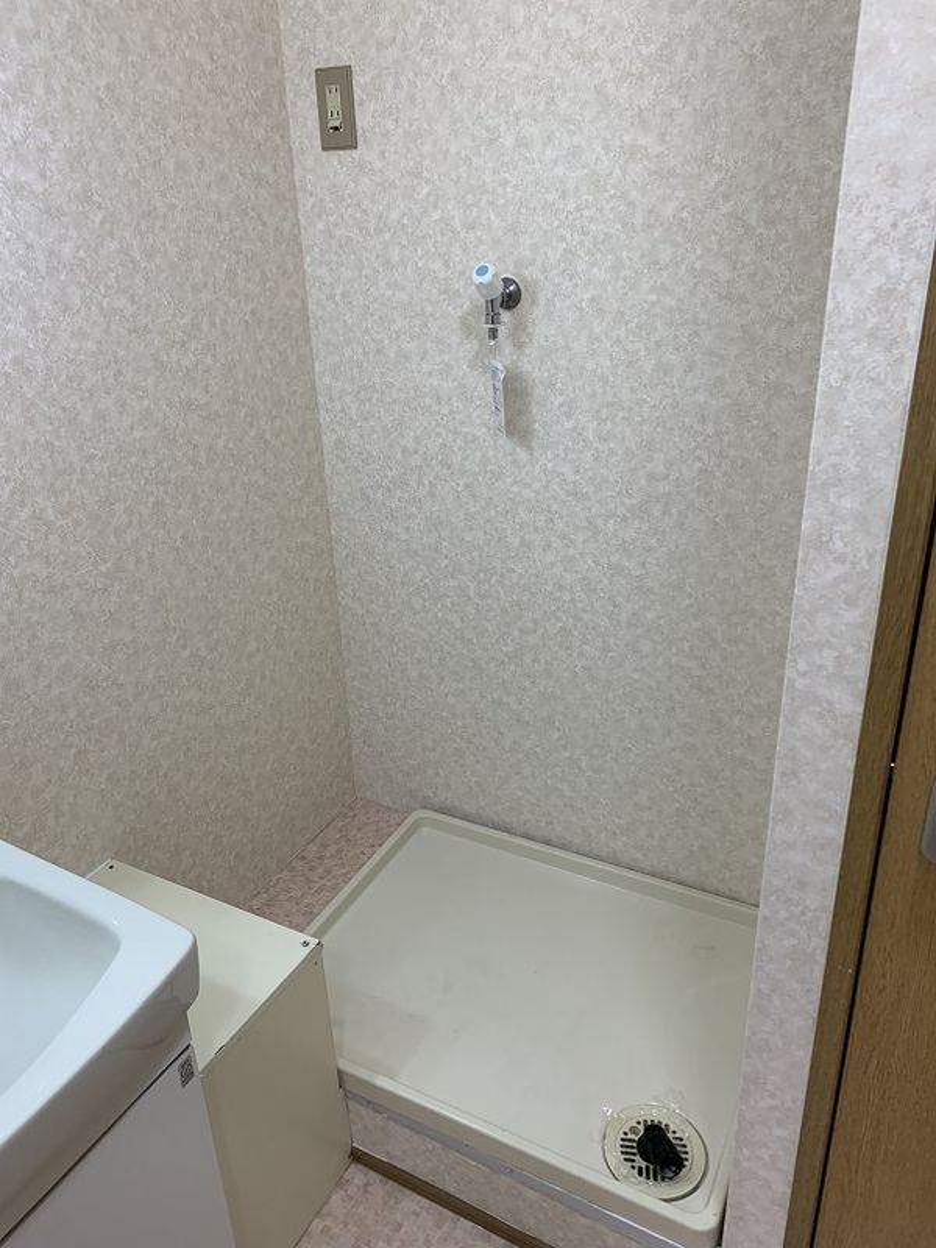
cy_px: 624
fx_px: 937
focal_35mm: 26
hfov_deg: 53.1
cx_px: 468
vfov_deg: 67.3
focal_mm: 4.25
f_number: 1.8
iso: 100
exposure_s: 1/109
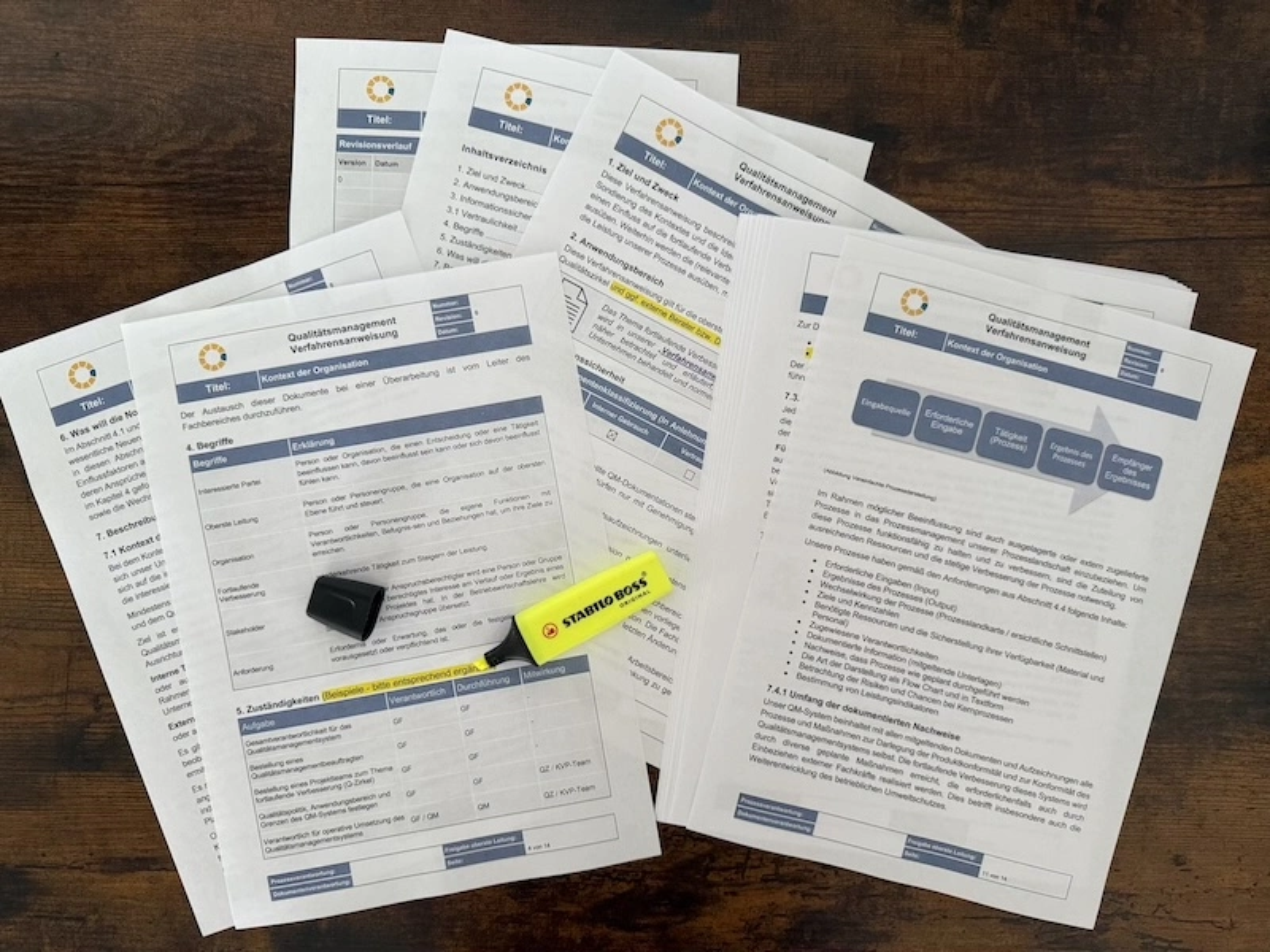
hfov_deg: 71.6
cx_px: 635
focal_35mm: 24
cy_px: 476
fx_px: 881
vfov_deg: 56.8
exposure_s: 1/60
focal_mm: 6.76
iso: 250
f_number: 1.78
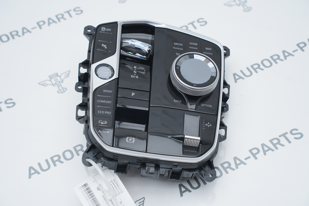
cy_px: 103
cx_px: 154
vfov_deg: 18.9
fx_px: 618
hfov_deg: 28.1
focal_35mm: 72
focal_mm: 72
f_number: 6.3
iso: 500
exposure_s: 1/160
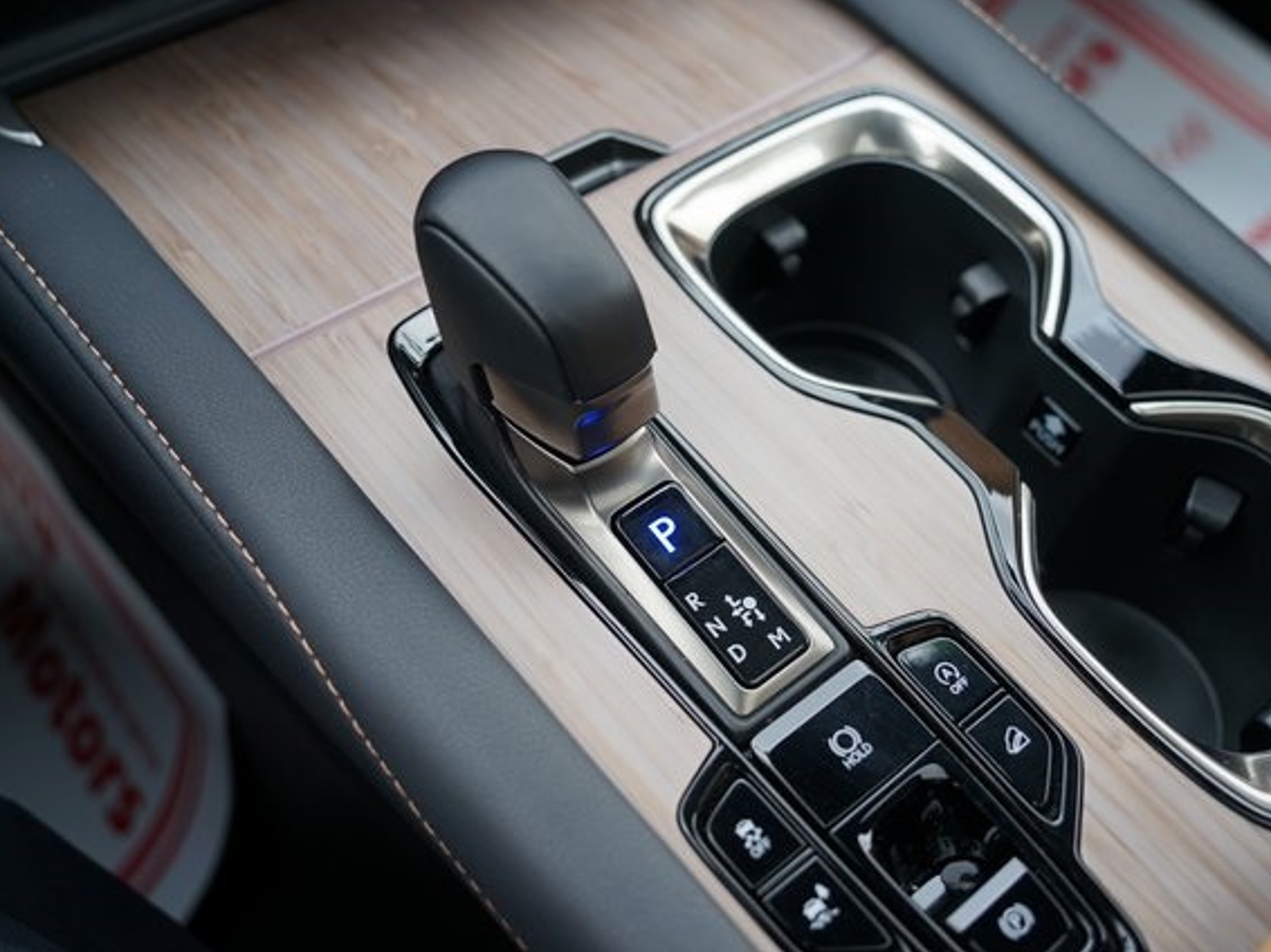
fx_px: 1358
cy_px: 475
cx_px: 658
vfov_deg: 38.6
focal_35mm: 37
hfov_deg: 50.1
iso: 200
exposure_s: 1/60
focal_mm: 34
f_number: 4
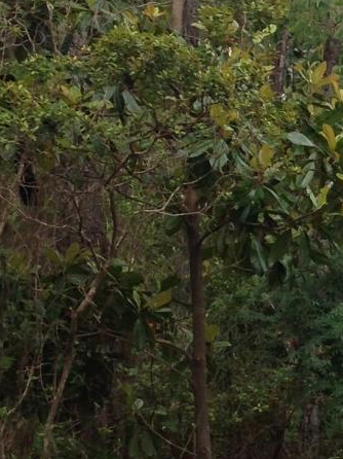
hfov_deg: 9.5
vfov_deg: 13.3
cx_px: 645
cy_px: 282
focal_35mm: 148
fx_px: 1957
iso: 50
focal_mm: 4.12
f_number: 2.4
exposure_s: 1/596
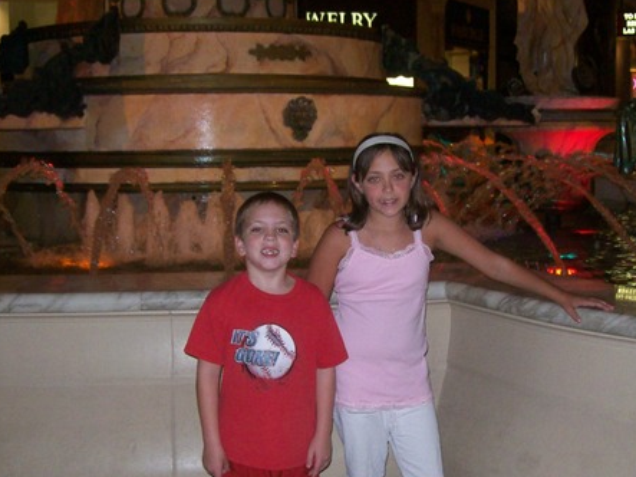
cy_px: 282
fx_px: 955
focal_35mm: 52
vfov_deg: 28.0
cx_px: 329
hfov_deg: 36.8
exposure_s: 1/64
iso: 200
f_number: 2.7
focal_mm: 6
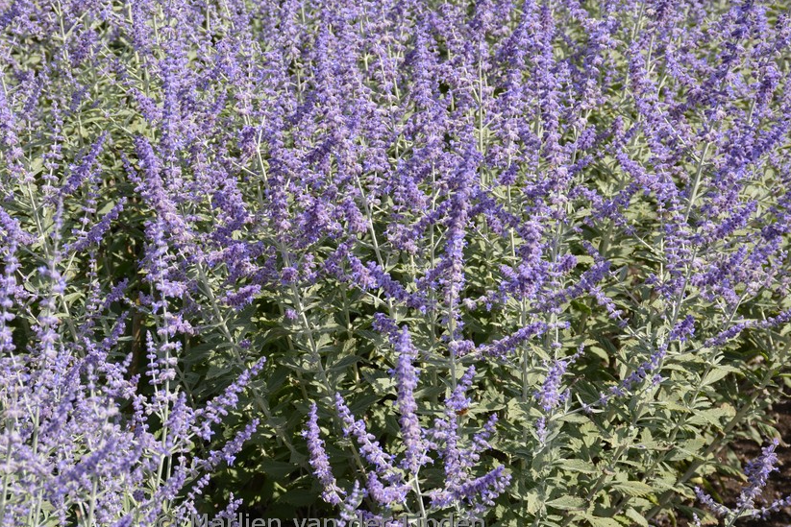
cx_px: 322
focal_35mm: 112
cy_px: 263
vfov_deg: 12.2
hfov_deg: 18.2
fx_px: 2461
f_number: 8
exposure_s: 1/250
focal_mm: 60
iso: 100
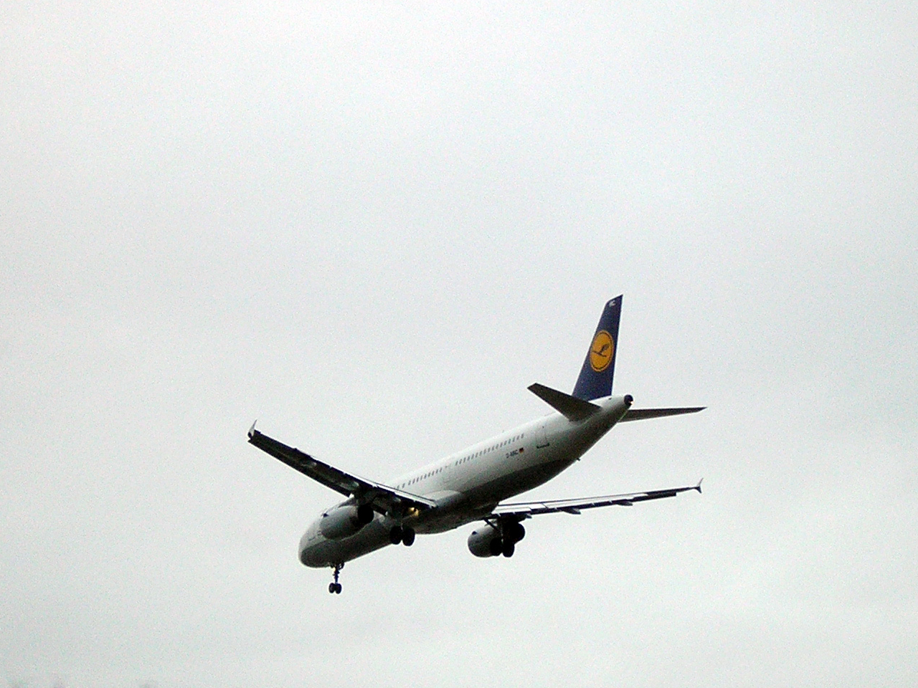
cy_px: 358
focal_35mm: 135
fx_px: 3580
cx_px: 443
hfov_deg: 14.6
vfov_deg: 11.0
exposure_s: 1/133
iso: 303
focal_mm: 14.1
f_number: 4.7
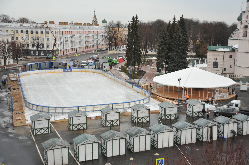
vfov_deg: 29.8
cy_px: 82
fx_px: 311
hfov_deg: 43.6
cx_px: 124
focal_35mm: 45
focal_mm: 45
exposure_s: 1/250
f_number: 3.5
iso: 200
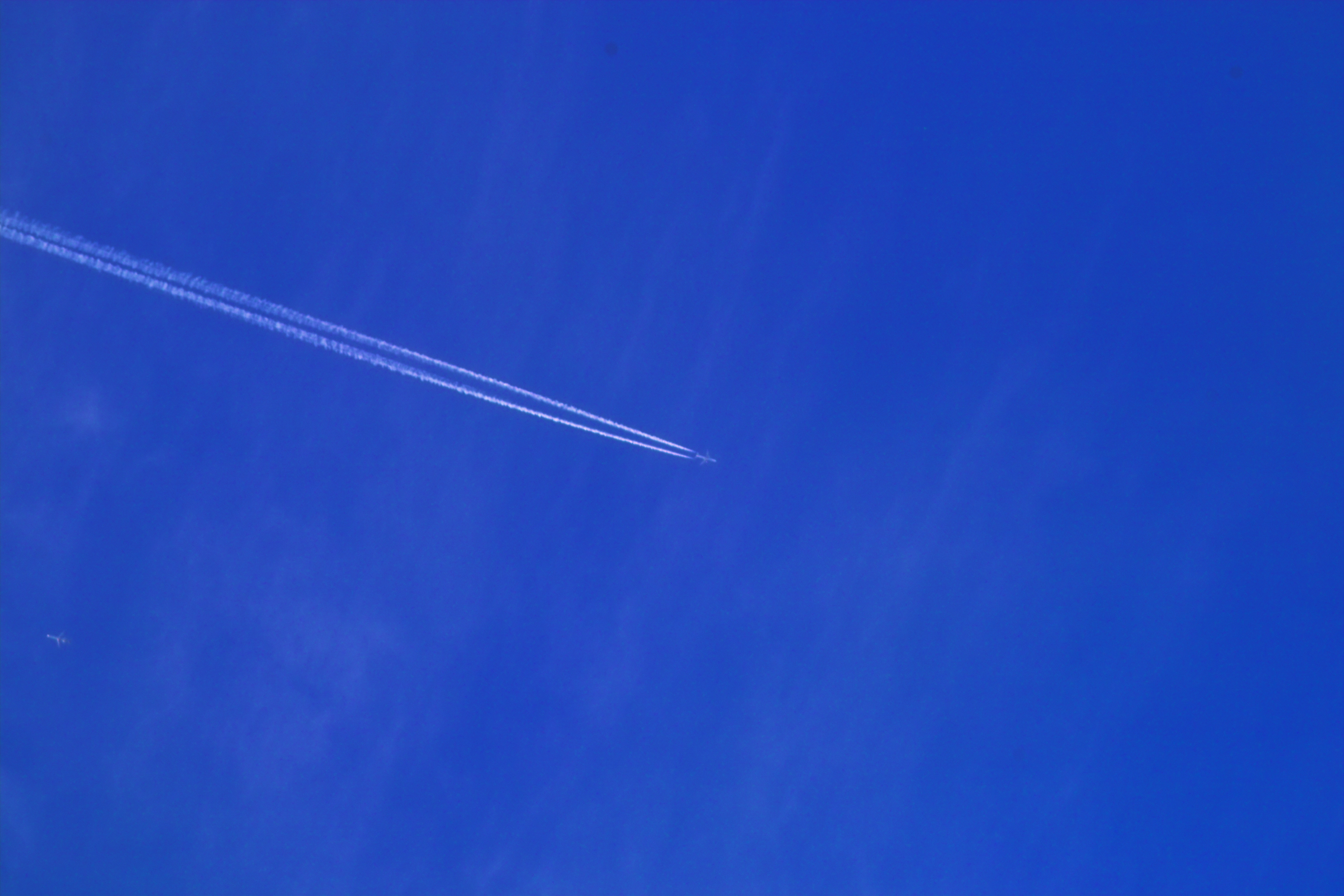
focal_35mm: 179
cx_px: 672
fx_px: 6682
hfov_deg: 11.5
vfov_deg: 7.7
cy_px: 448
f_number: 4.5
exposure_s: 1/250
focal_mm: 105
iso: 100
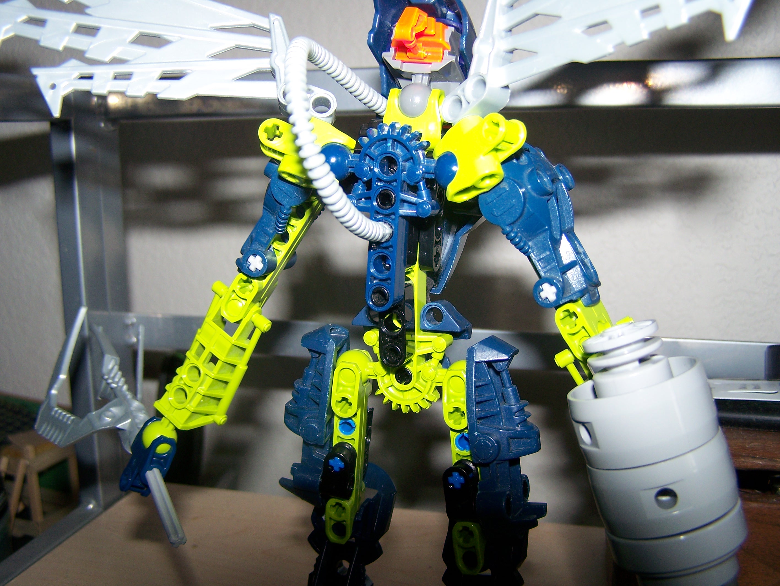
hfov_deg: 48.9
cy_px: 293
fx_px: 857
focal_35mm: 38
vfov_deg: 37.8
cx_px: 390
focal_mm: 6.3
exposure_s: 1/60
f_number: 2.8
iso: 80
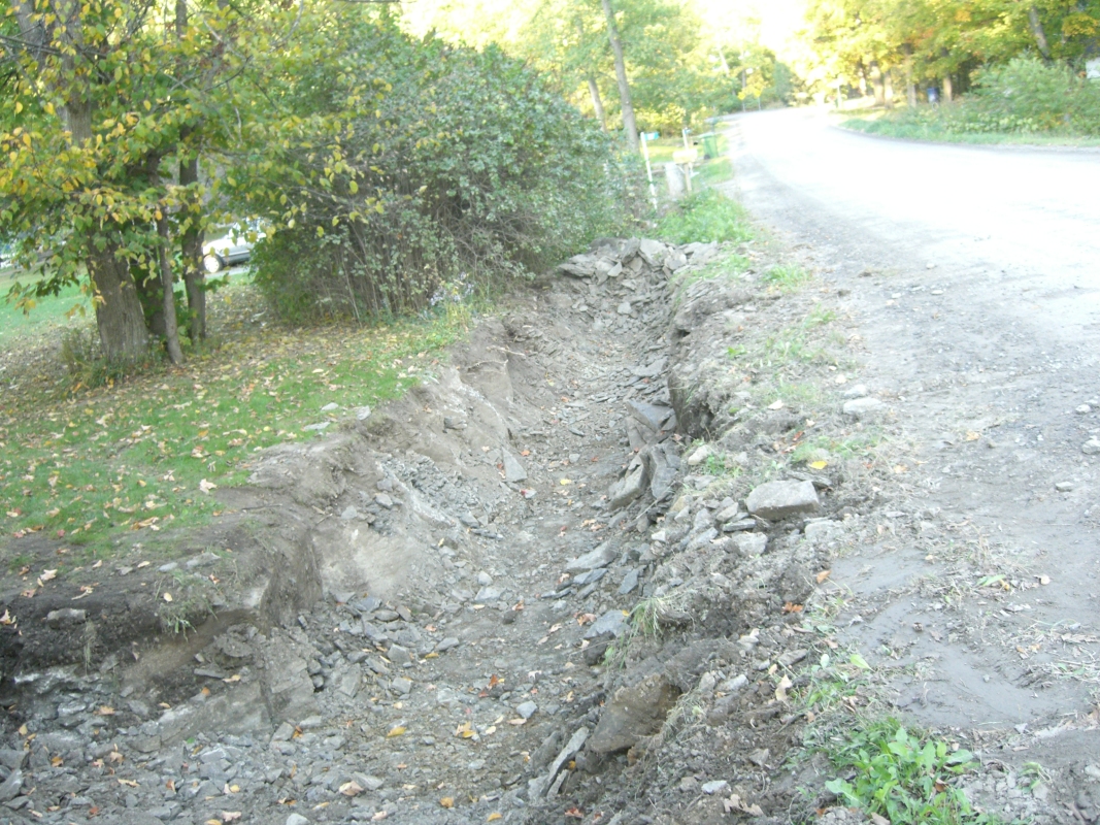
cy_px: 412
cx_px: 550
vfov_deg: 37.7
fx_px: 1207
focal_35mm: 38
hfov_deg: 49.0
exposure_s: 1/100
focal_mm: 7.9
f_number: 2.8
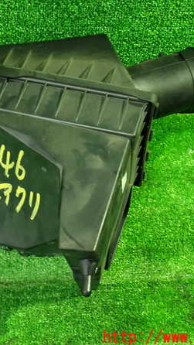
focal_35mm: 44
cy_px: 173
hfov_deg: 26.7
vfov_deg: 46.4
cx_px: 46
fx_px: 402
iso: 800
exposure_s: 1/25
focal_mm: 5.4
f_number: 2.3
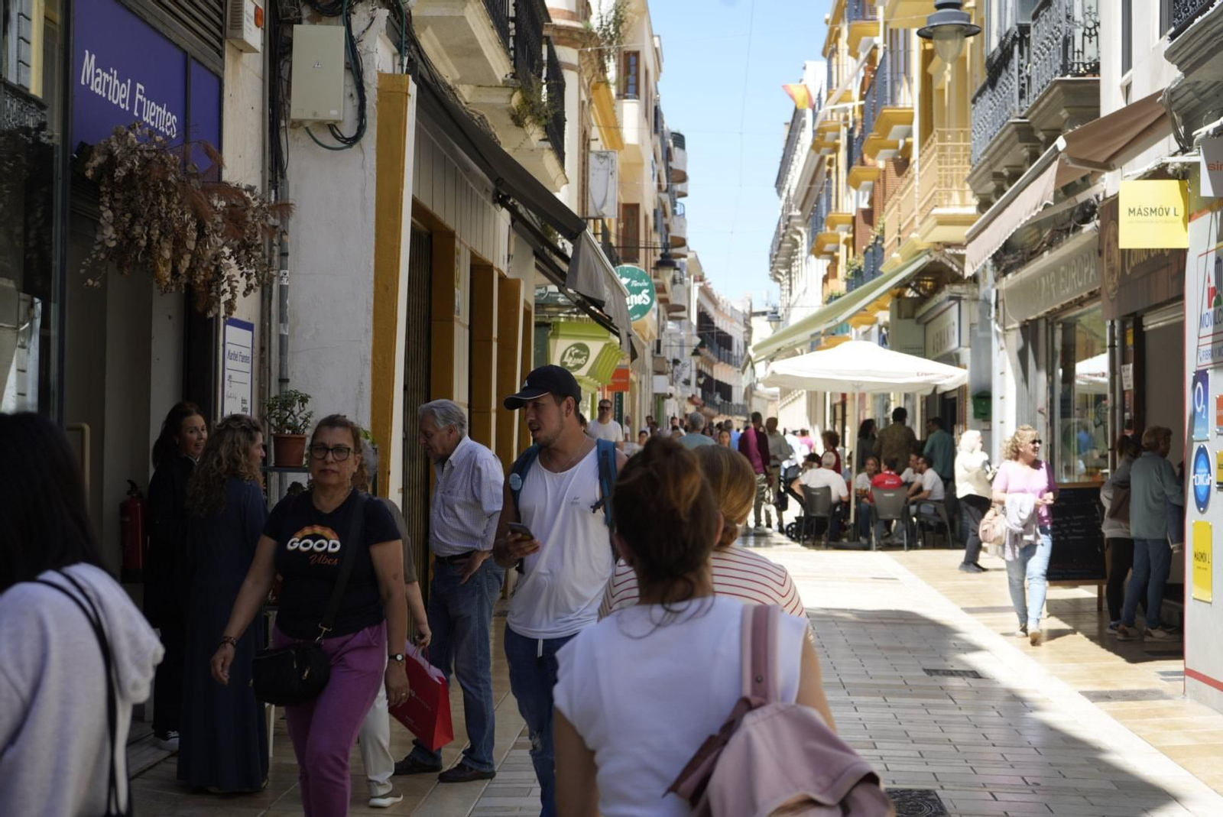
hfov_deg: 38.2
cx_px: 612
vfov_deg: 26.0
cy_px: 408
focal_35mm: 52
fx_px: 1768
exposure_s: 1/250
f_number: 5.6
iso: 100
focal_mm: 52
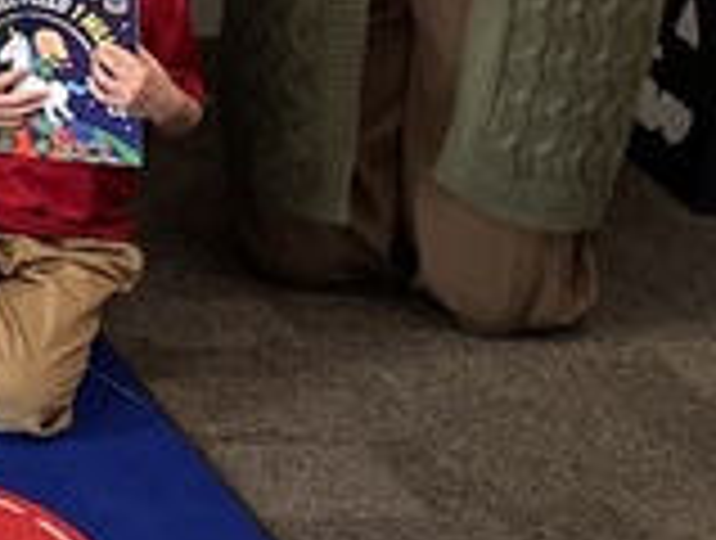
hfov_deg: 9.7
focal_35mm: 167
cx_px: -1256
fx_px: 3462
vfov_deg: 8.6
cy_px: -450
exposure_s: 1/60
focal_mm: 5.1
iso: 200
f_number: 1.6
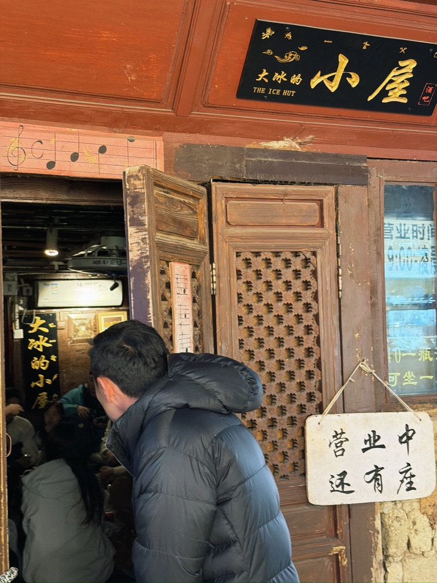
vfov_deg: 39.7
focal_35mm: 48
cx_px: 218
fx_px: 808
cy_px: 292
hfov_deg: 30.3
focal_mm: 6.76
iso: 200
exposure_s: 1/33
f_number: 1.78
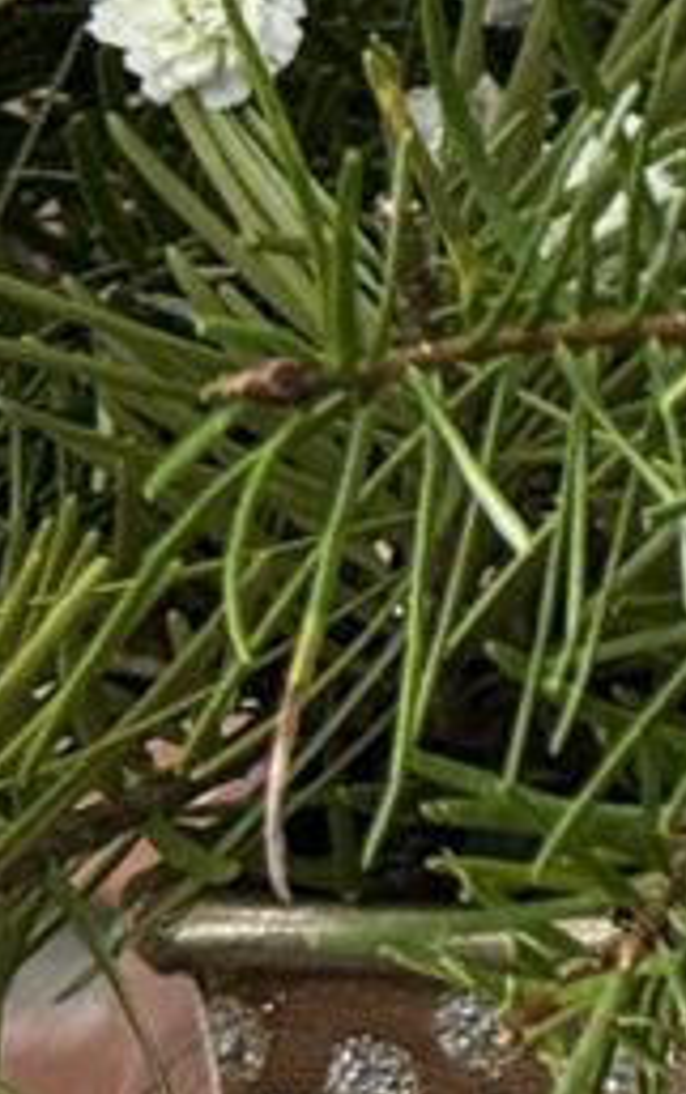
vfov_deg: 8.1
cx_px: 4384
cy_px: -728
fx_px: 7555
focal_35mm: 253
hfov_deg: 4.0
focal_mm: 6.76
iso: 64
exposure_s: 1/185
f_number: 1.78
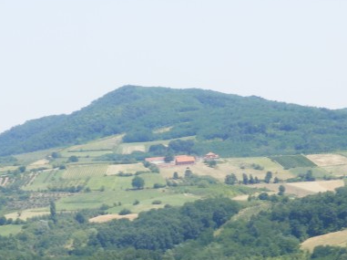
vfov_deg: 8.0
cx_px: 49
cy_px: 267
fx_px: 1853
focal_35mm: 185
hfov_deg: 10.7
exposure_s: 1/250
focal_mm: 15.5
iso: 80
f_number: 5.1
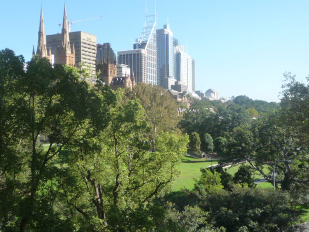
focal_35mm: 46
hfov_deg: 41.2
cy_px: 116
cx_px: 154
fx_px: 411
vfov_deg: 31.5
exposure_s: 1/500
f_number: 3.5
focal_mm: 4.5
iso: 160
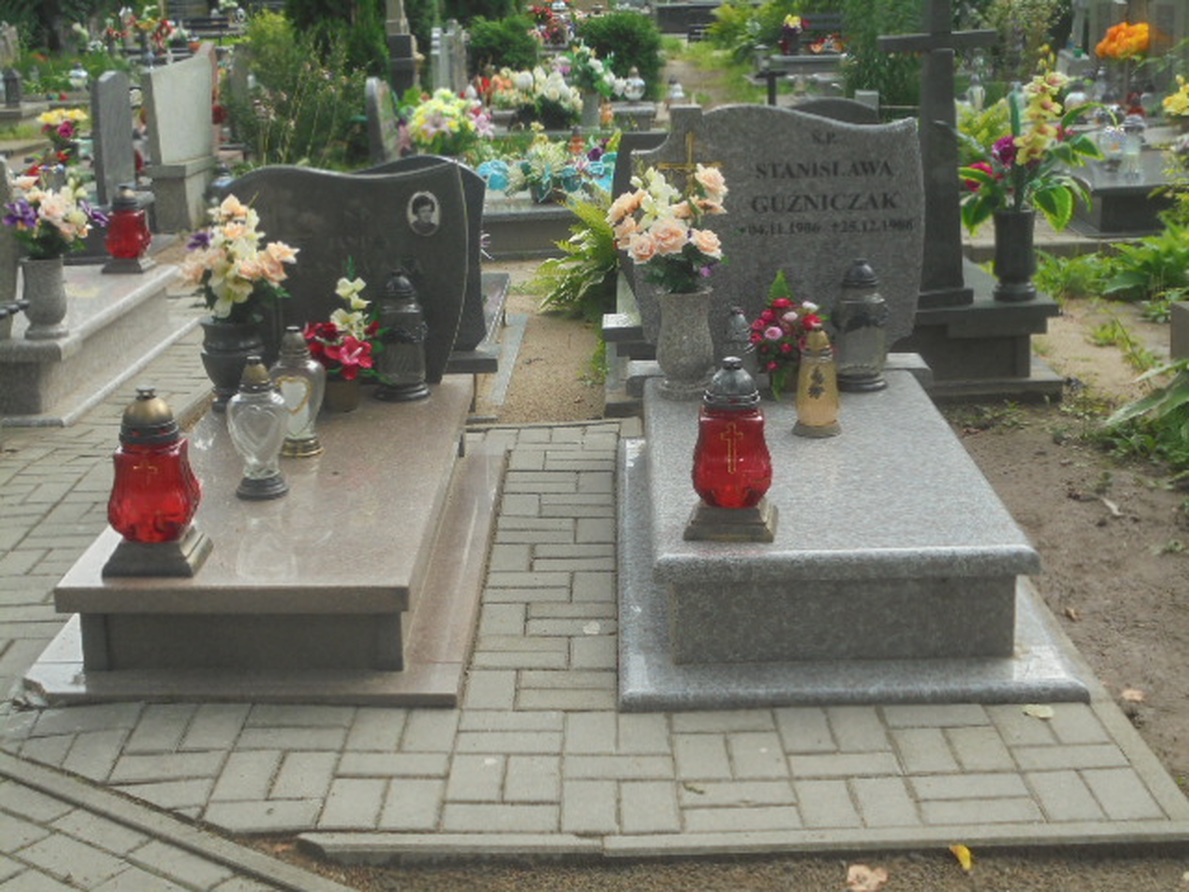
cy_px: 446
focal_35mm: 49
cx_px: 594
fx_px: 1683
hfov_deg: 38.9
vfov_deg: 29.7
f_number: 4.8
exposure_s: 1/100
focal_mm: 8.9
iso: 100
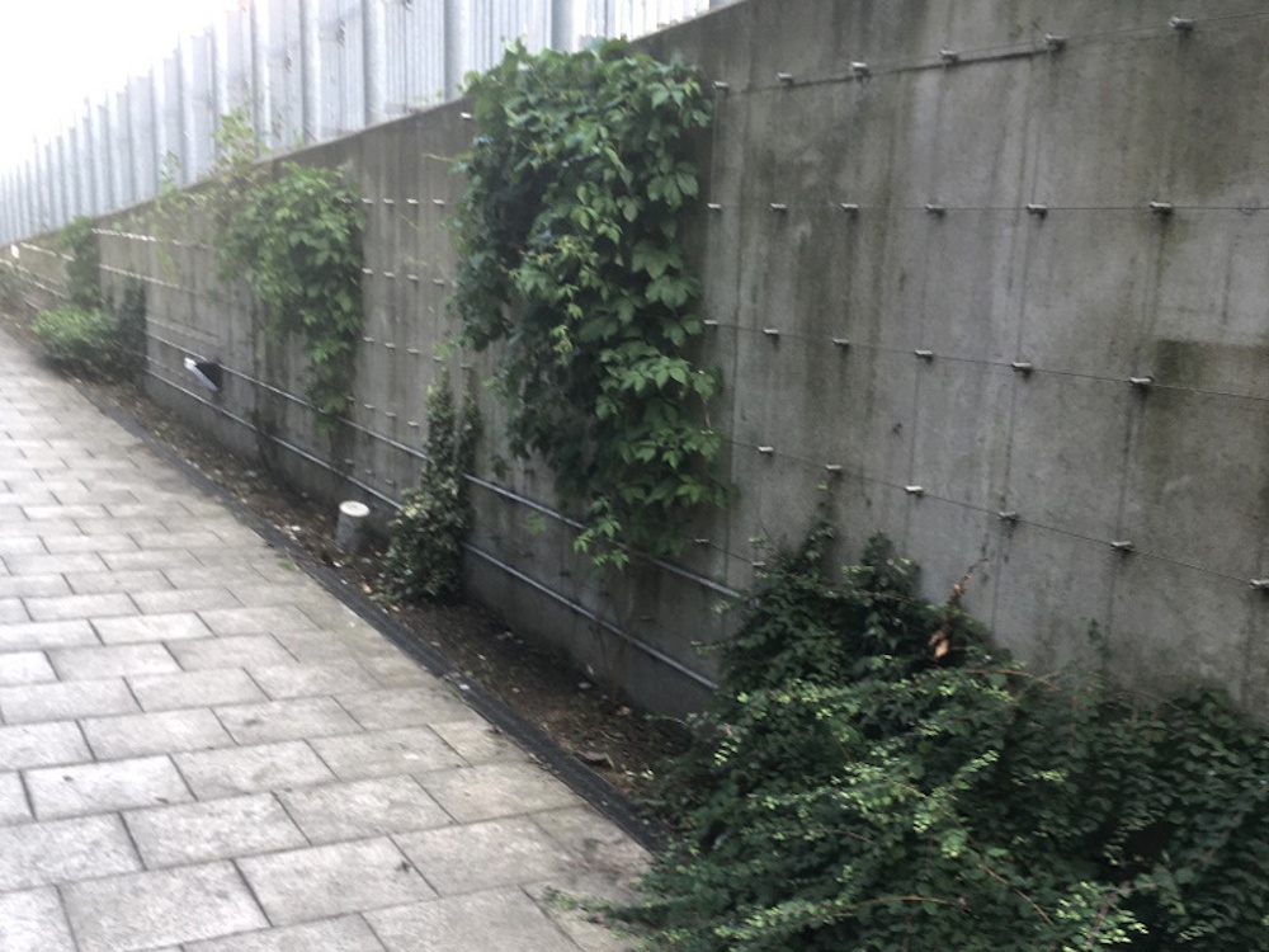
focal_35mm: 29
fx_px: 1063
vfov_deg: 48.2
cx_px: 634
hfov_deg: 61.7
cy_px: 476
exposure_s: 1/120
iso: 25
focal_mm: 4.15
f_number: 2.2
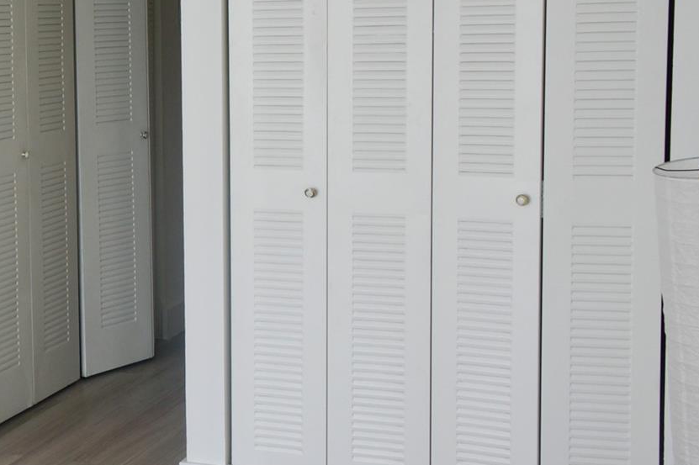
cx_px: 39
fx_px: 1513
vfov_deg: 17.5
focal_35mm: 78
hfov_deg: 25.0
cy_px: 185
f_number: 5.6
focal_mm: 27
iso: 200
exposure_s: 1/100
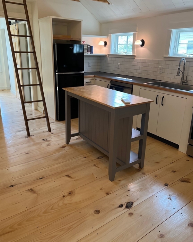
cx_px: 94
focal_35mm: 28
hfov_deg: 51.5
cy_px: 111
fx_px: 200
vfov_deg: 62.1
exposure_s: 1/120
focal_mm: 5.7
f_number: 1.5
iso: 100
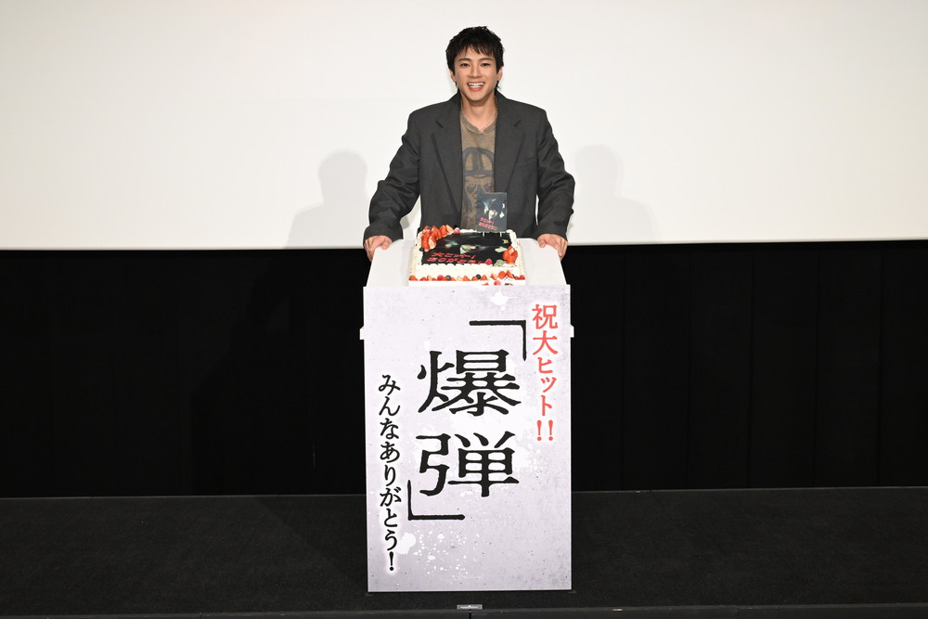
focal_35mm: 44
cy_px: 310
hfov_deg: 44.5
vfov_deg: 30.5
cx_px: 464
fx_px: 1134
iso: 3200
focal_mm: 44
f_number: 6.3
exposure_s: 1/160
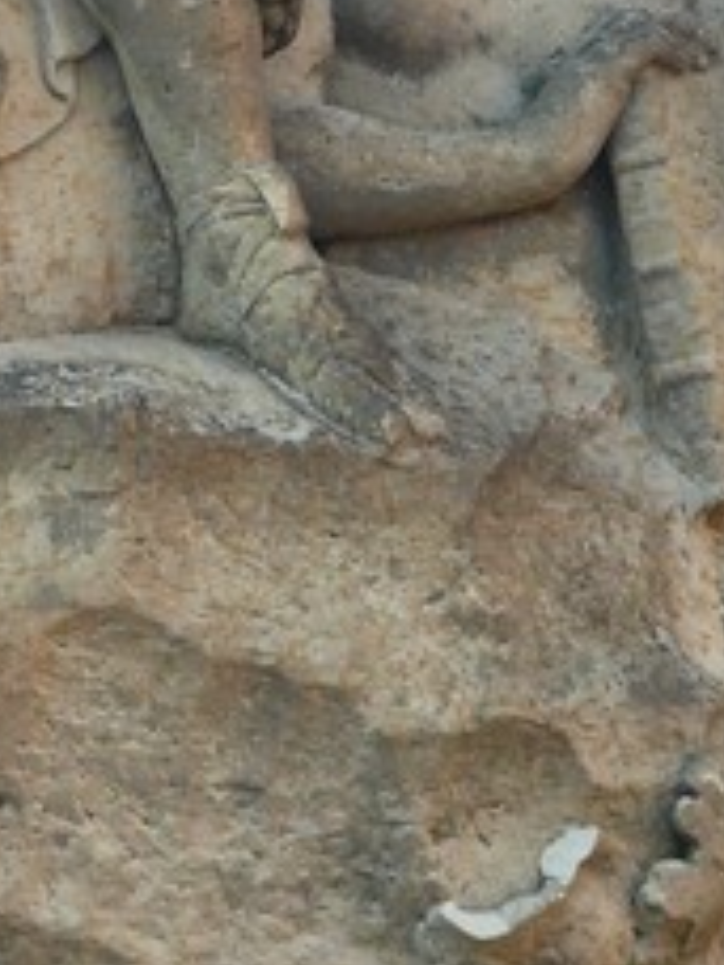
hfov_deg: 2.9
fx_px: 14194
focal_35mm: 509
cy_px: -351
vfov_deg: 3.9
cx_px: -97
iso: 100
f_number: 3.6
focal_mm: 32.9
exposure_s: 1/50
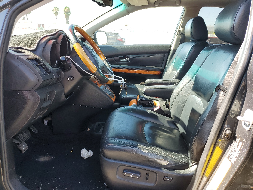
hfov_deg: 67.3
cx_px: 126
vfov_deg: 53.1
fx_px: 190
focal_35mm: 26
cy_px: 95
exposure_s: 1/192
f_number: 1.5
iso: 50
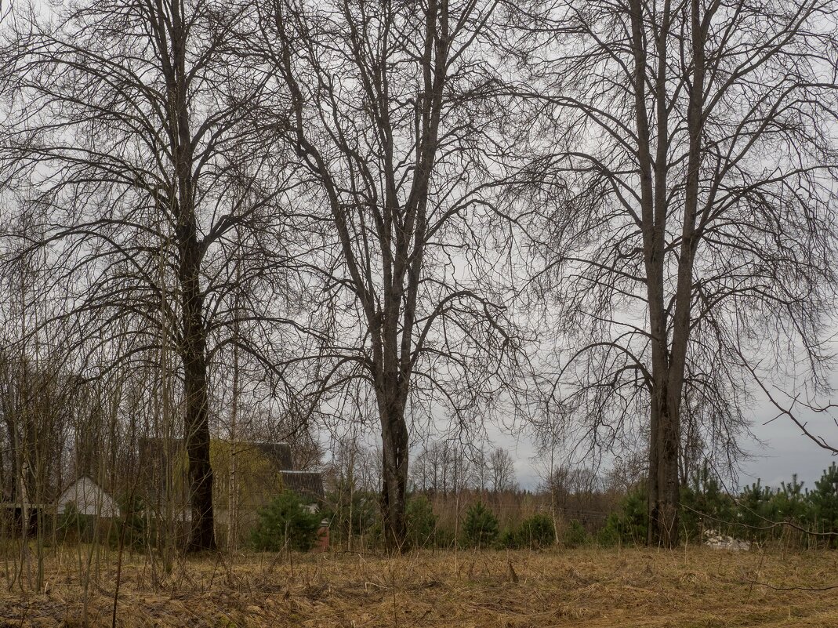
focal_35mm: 40
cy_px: 314
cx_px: 419
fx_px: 968
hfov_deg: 46.8
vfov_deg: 35.9
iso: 250
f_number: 8
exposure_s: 1/320
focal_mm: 20
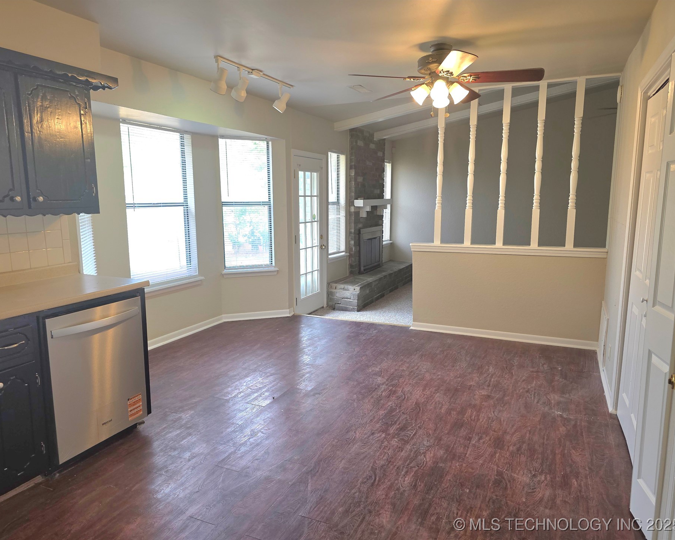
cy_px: 270
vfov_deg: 58.8
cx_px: 324
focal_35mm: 24
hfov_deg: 70.3
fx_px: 479
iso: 40
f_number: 1.7
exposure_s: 1/60.2
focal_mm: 6.3
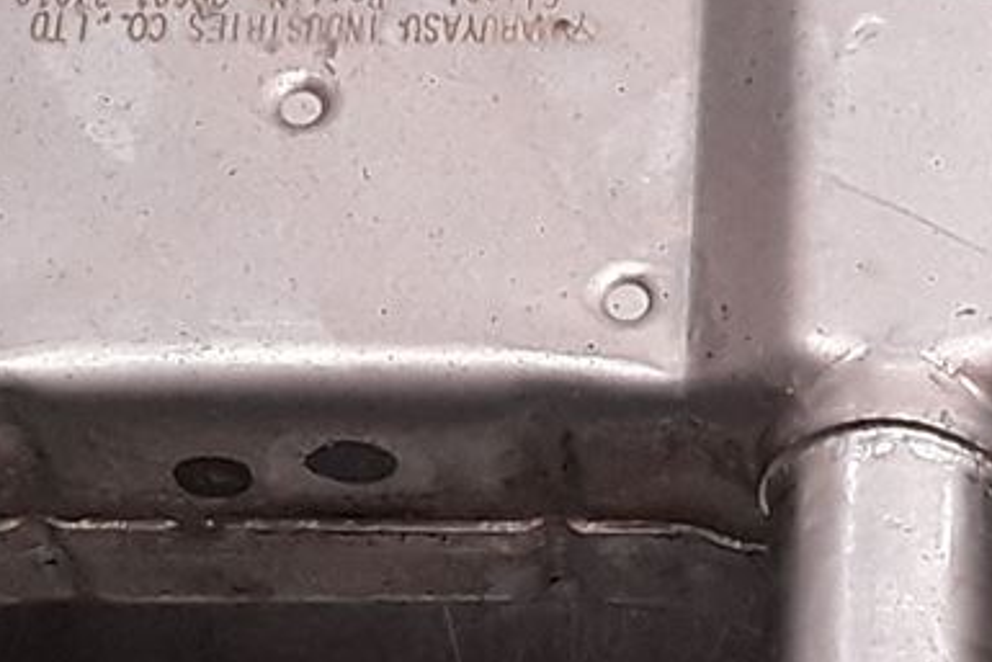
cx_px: 1020
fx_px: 4272
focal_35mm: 155
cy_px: 299
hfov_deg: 13.1
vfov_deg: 8.9
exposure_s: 1/100
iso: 64
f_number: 1.9
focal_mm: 2.91
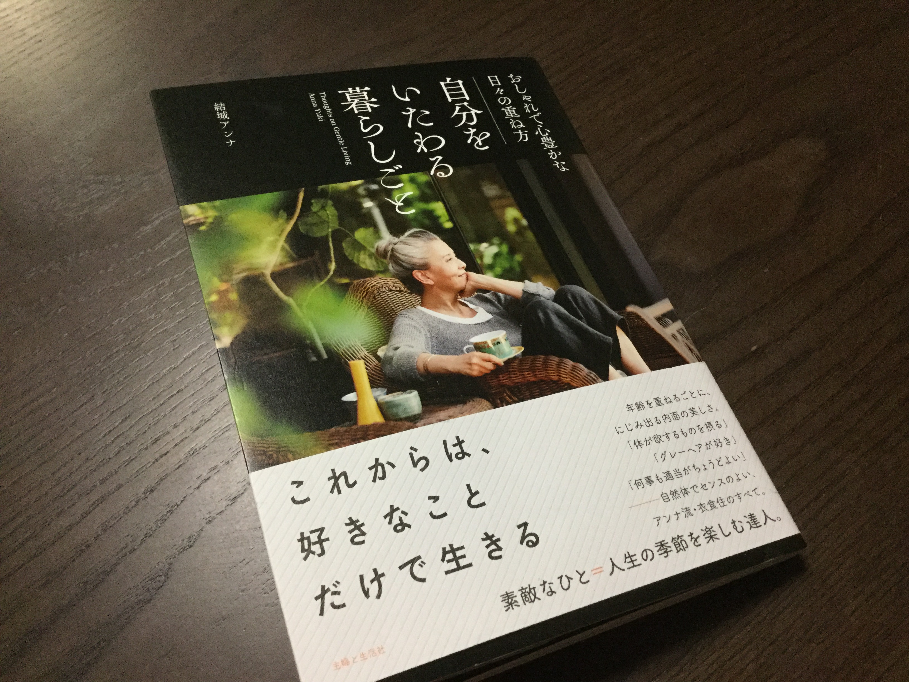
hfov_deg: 58.4
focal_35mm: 31
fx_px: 814
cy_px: 341
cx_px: 454
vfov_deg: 45.4
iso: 200
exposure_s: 1/30
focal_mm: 3.3
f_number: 2.4
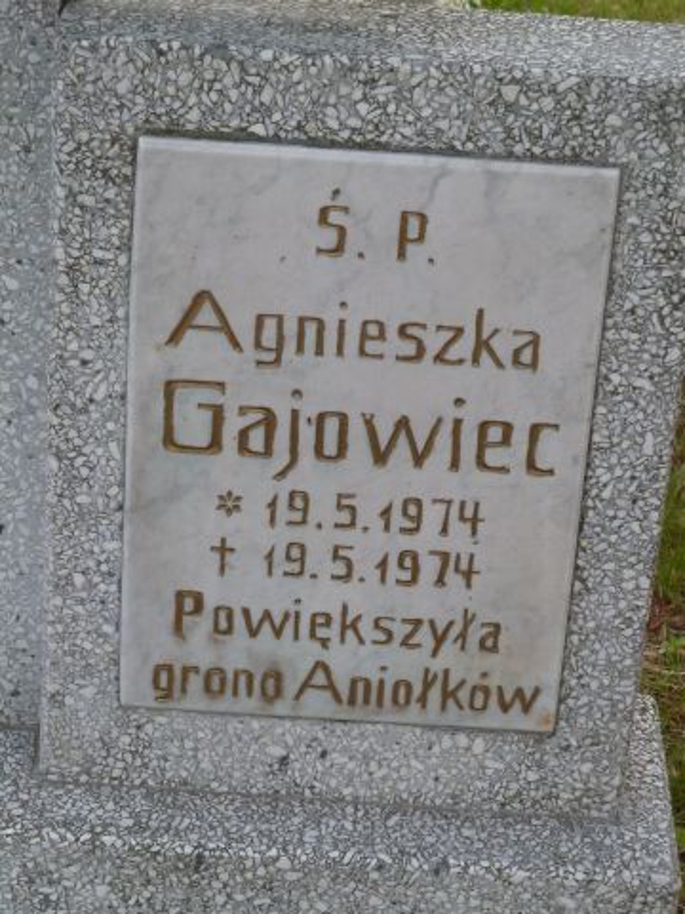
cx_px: 342
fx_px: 2533
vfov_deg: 20.4
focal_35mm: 96
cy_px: 457
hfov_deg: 15.4
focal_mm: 15.8
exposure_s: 1/100
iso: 250
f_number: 4.3
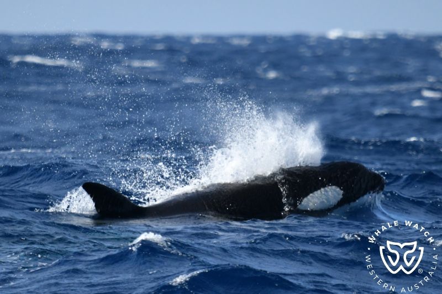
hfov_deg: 3.4
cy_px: 147
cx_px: 221
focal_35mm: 600
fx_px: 7365
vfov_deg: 2.3
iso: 1600
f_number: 6.3
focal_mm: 600
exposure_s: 1/8000
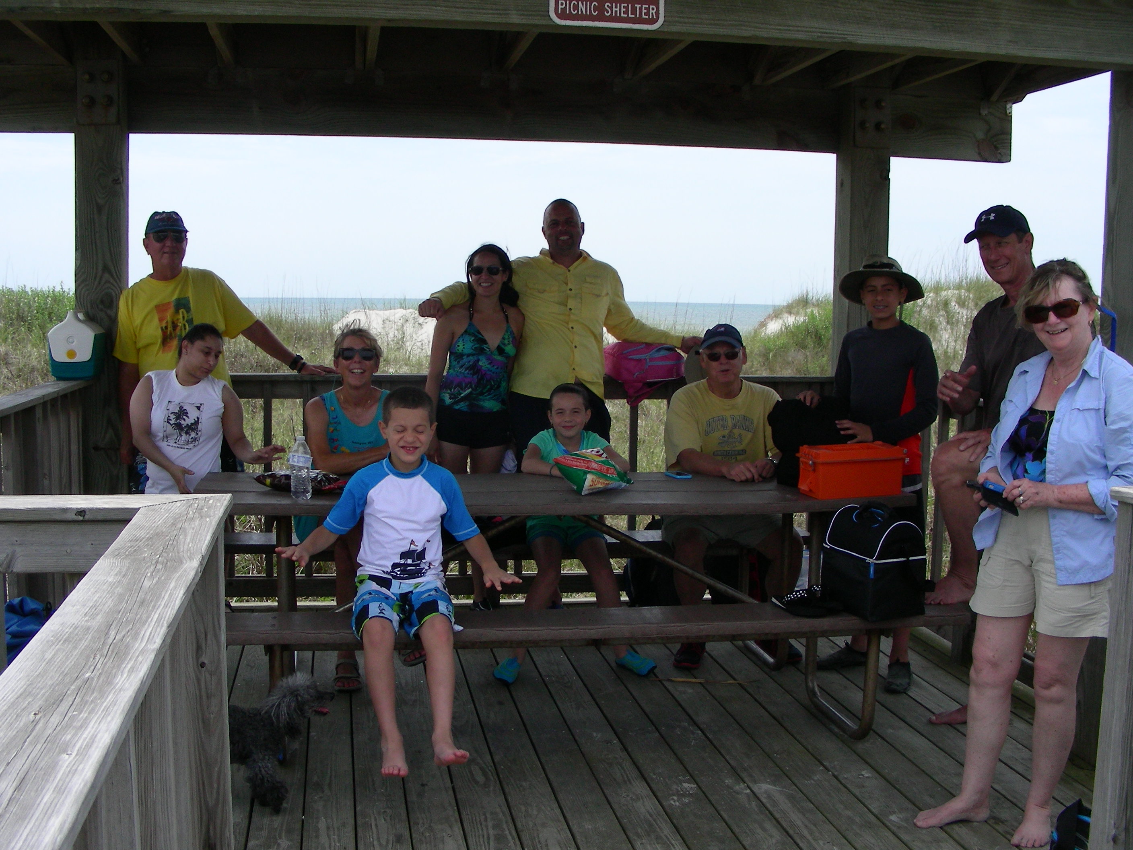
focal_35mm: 38
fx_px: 1244
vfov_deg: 37.7
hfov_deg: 49.0
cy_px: 425
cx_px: 566
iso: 50
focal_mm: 6.3
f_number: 4
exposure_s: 1/758
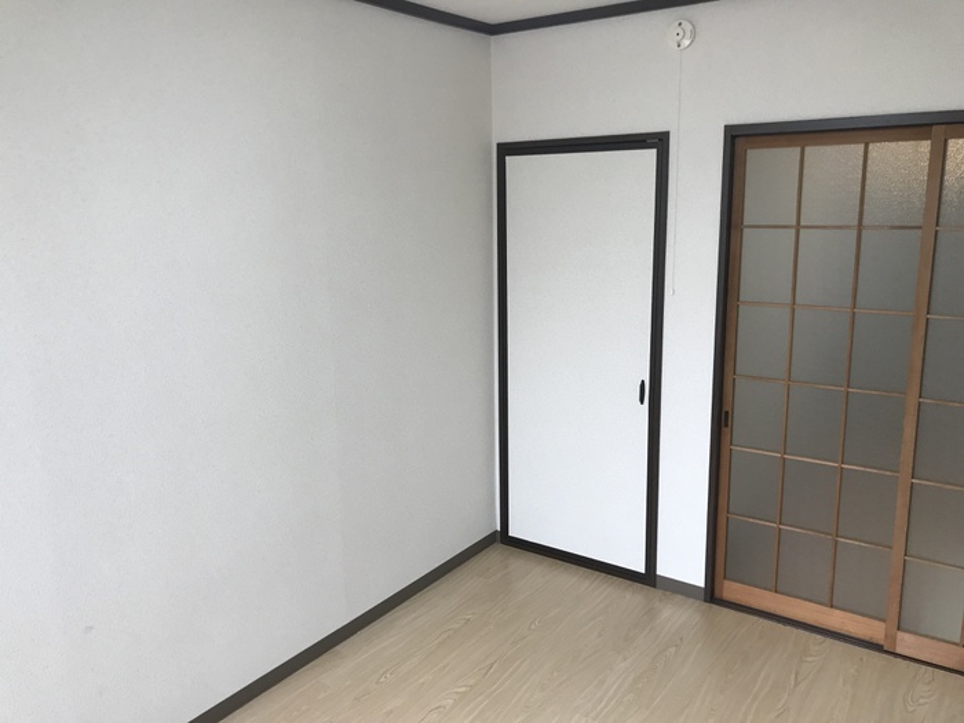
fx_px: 780
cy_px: 362
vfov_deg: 49.7
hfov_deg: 63.4
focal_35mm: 28
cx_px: 482
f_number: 1.8
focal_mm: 3.99
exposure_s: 1/40
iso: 20
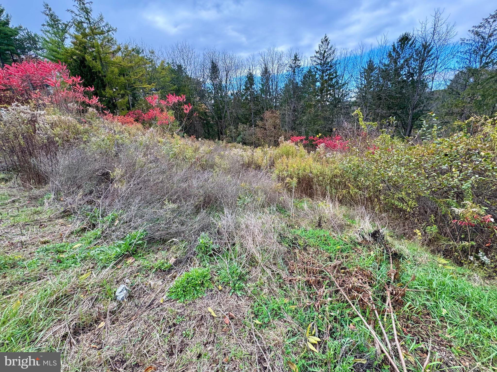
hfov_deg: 102.1
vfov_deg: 85.7
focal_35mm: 14
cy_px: 186
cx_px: 248
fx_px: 201
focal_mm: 2.22
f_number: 2.2
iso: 40
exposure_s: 1/176
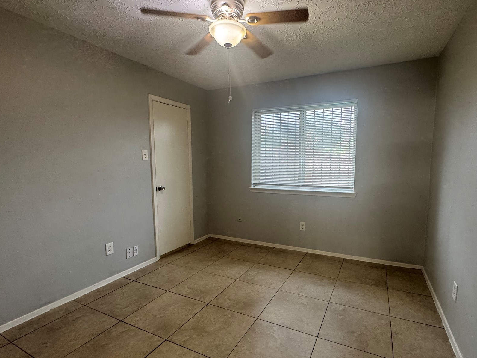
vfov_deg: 71.6
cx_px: 260
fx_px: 248
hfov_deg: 87.5
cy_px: 188
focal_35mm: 18
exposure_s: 1/60
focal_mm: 2.22
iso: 250
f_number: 2.2
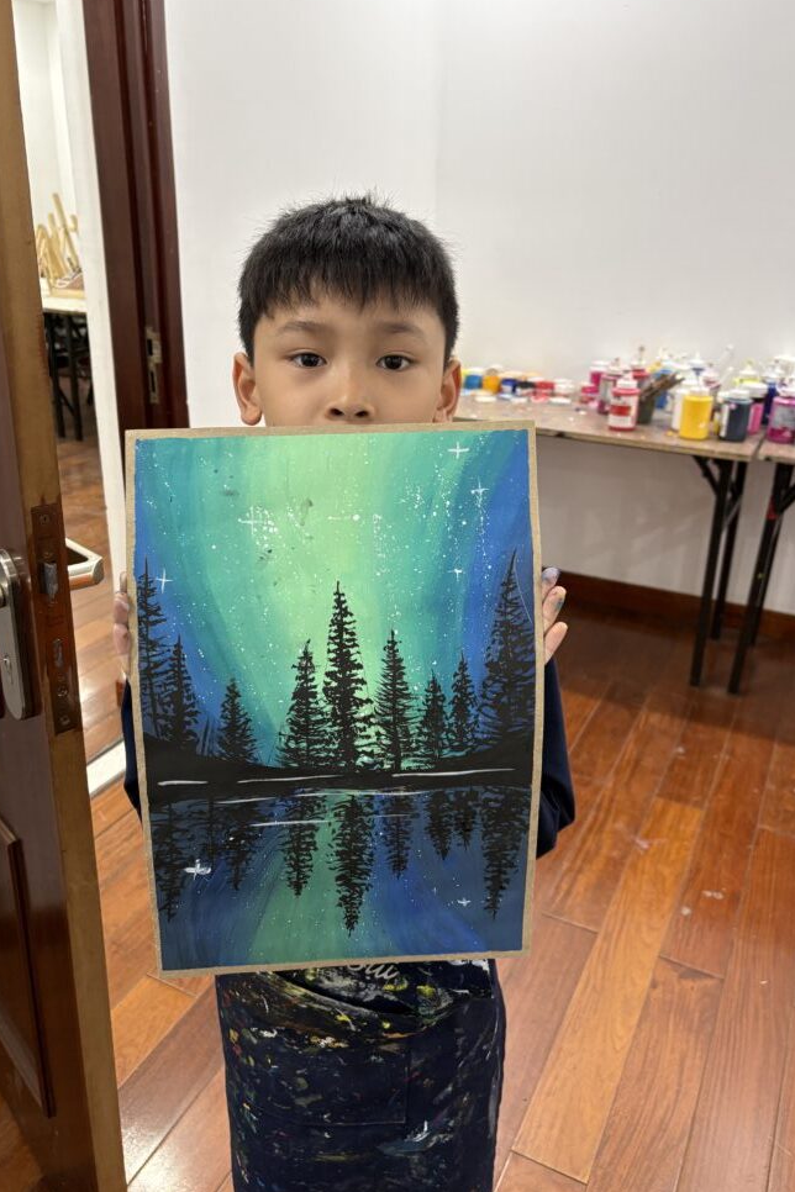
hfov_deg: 46.4
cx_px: 373
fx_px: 927
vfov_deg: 65.5
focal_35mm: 28
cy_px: 579
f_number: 1.6
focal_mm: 5.96
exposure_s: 1/50
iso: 160
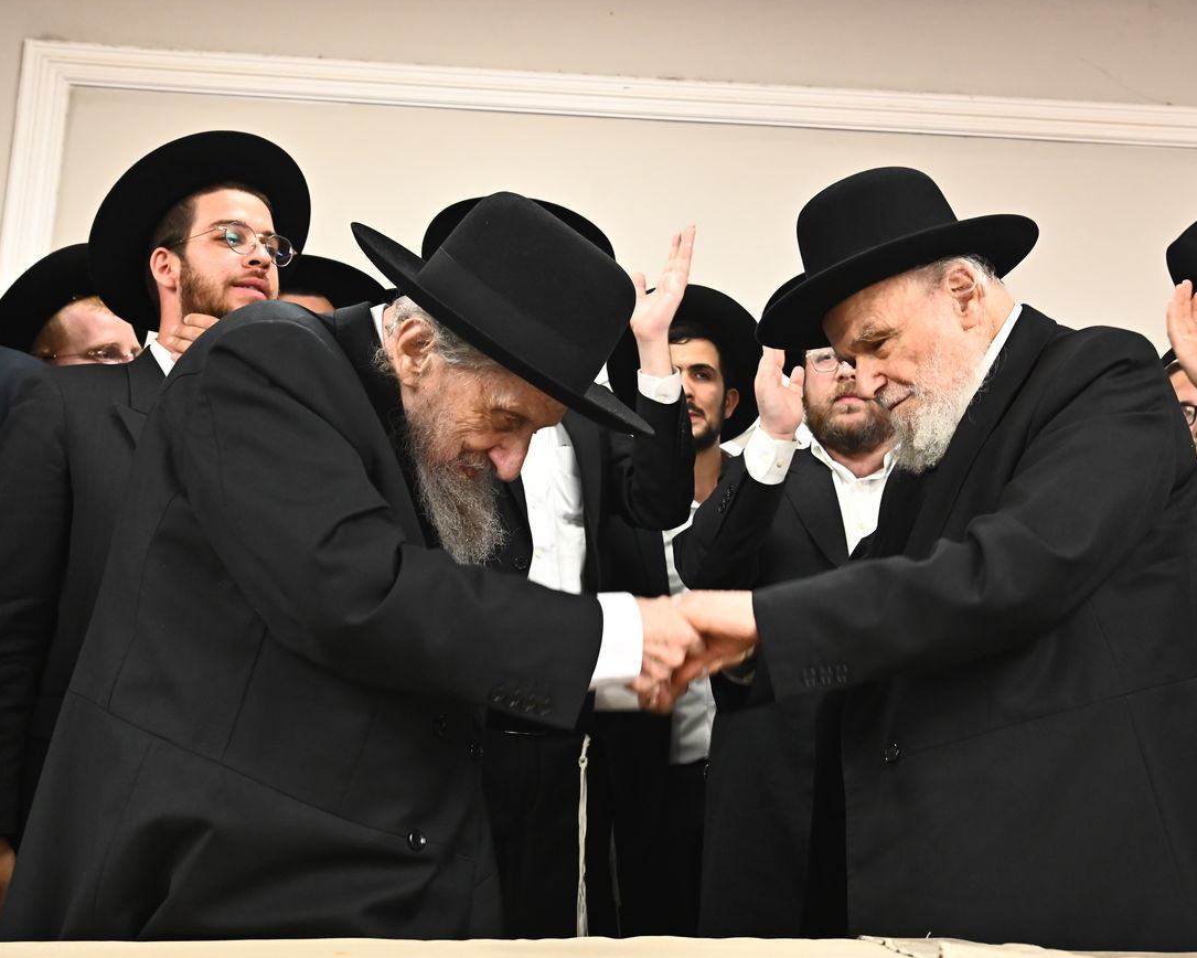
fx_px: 1630
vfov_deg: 32.7
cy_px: 450
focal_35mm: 46
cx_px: 682
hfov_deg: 40.2
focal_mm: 38
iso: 3200
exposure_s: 1/200
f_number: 5
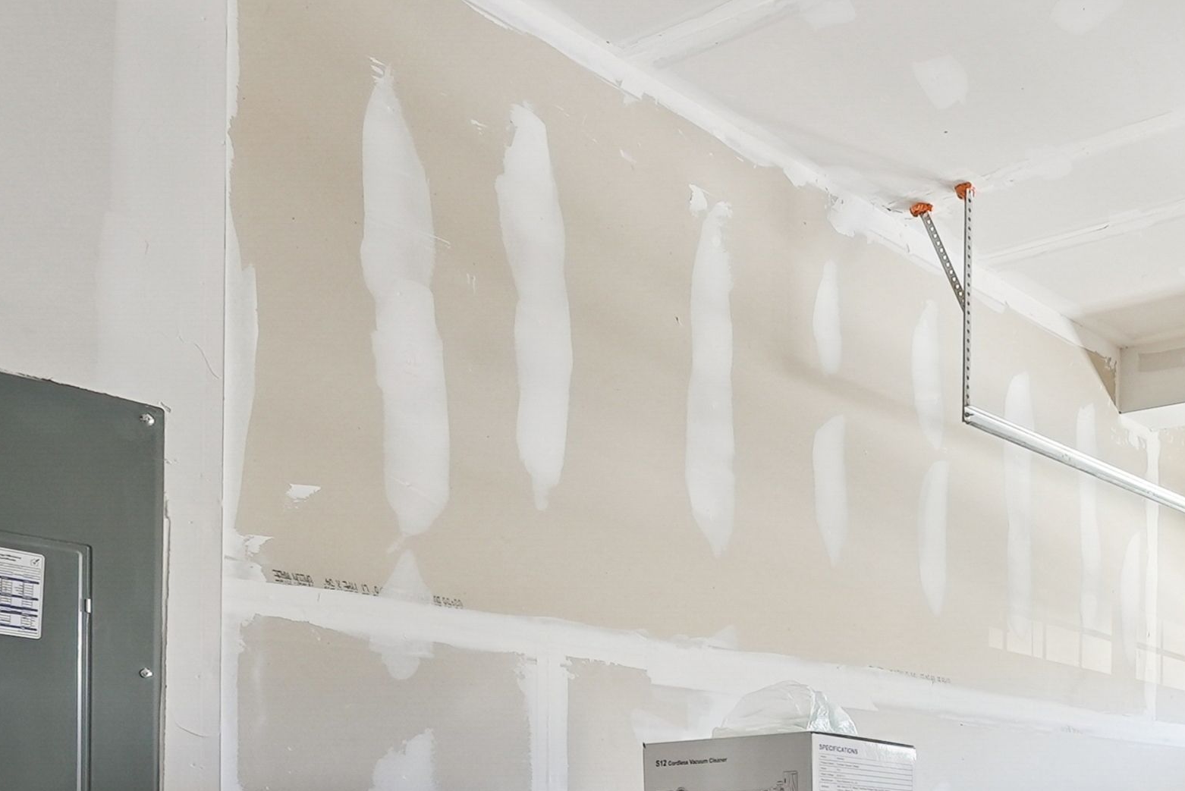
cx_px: 1225
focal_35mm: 38
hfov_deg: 42.6
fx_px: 1251
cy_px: 866
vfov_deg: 31.3
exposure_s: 1/50
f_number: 7.1
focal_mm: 14
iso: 400
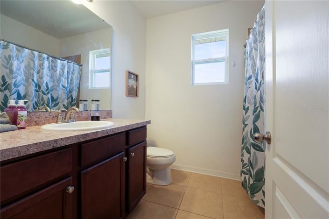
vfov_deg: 81.1
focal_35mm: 14
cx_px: 164
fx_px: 128
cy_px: 110
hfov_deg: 104.3
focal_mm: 14
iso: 100
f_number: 8
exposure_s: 1/2
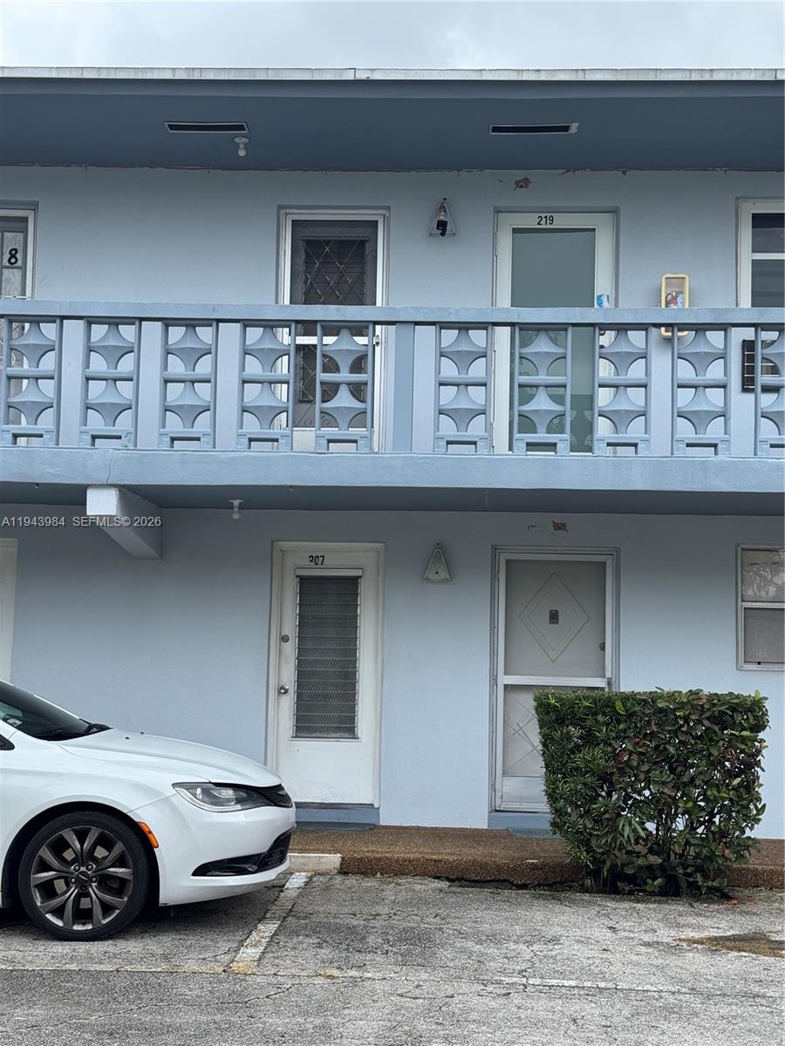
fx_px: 1451
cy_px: 523
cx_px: 392
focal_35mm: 48
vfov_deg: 39.7
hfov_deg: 30.3
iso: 64
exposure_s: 1/1458
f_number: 1.78
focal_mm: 6.76
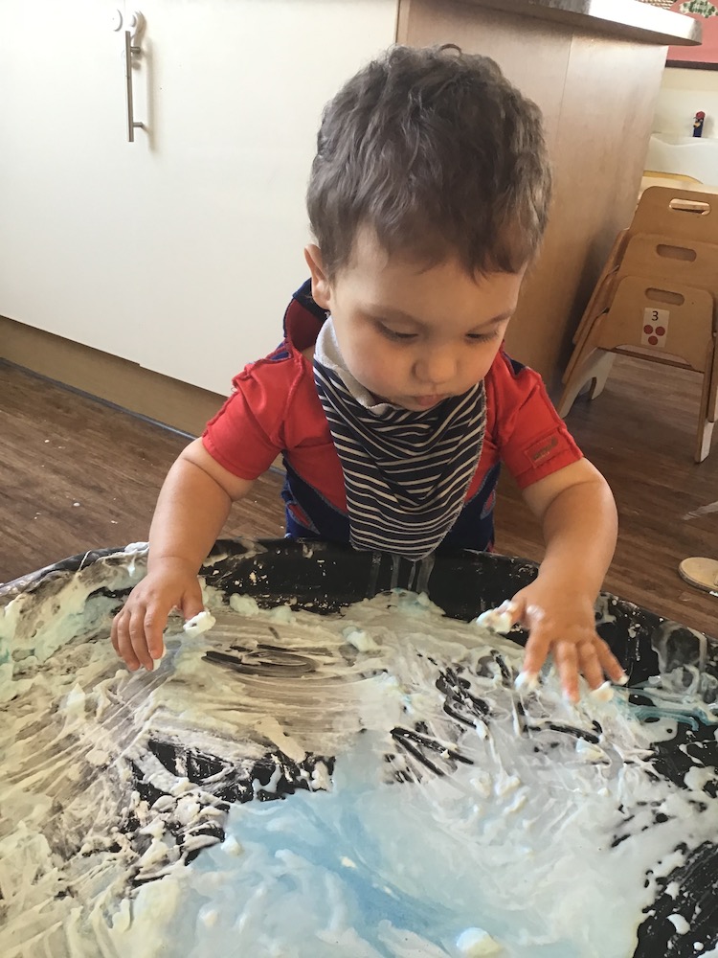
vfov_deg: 58.4
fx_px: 857
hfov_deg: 45.4
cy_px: 479
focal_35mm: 31
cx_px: 359
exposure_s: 1/33
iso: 64
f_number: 2.4
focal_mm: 3.3
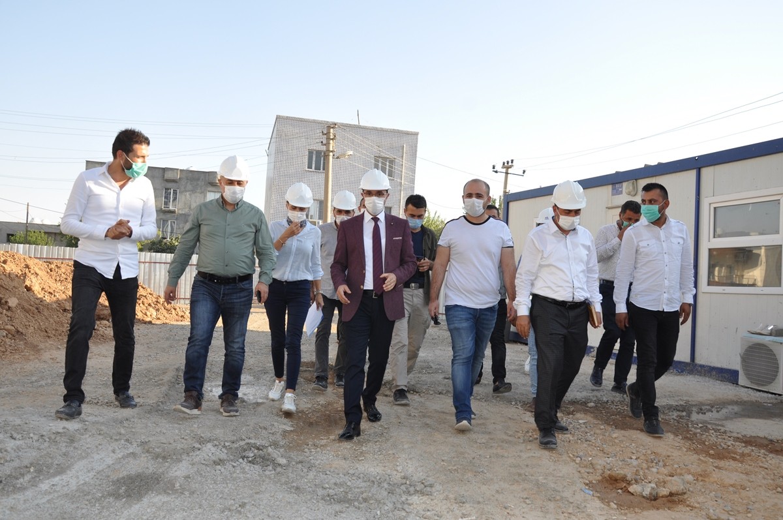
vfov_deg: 47.8
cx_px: 392
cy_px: 260
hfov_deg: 67.4
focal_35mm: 27
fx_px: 587
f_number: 7.1
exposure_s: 1/200
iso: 200
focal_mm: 18
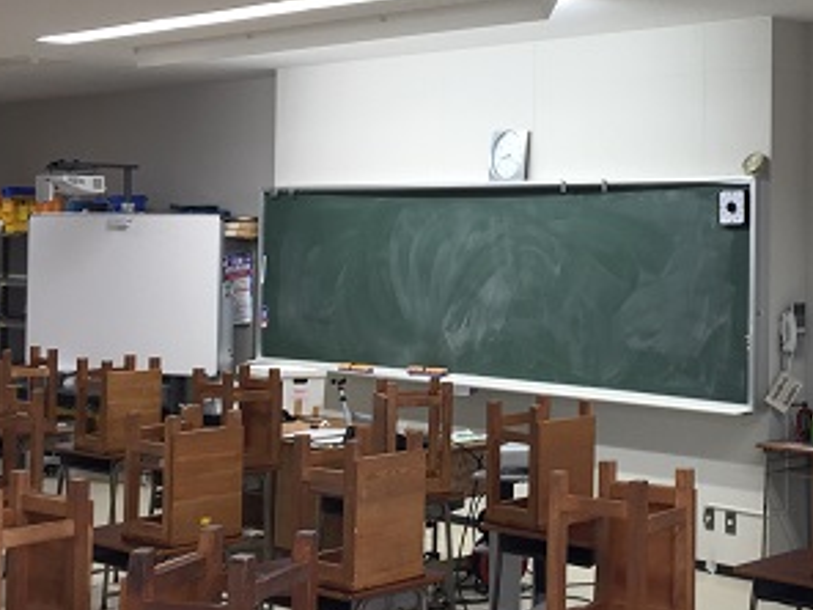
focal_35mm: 64
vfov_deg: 22.8
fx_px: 1503
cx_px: 726
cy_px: 201
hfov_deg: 29.1
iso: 40
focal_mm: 4.15
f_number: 2.2
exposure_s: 1/60
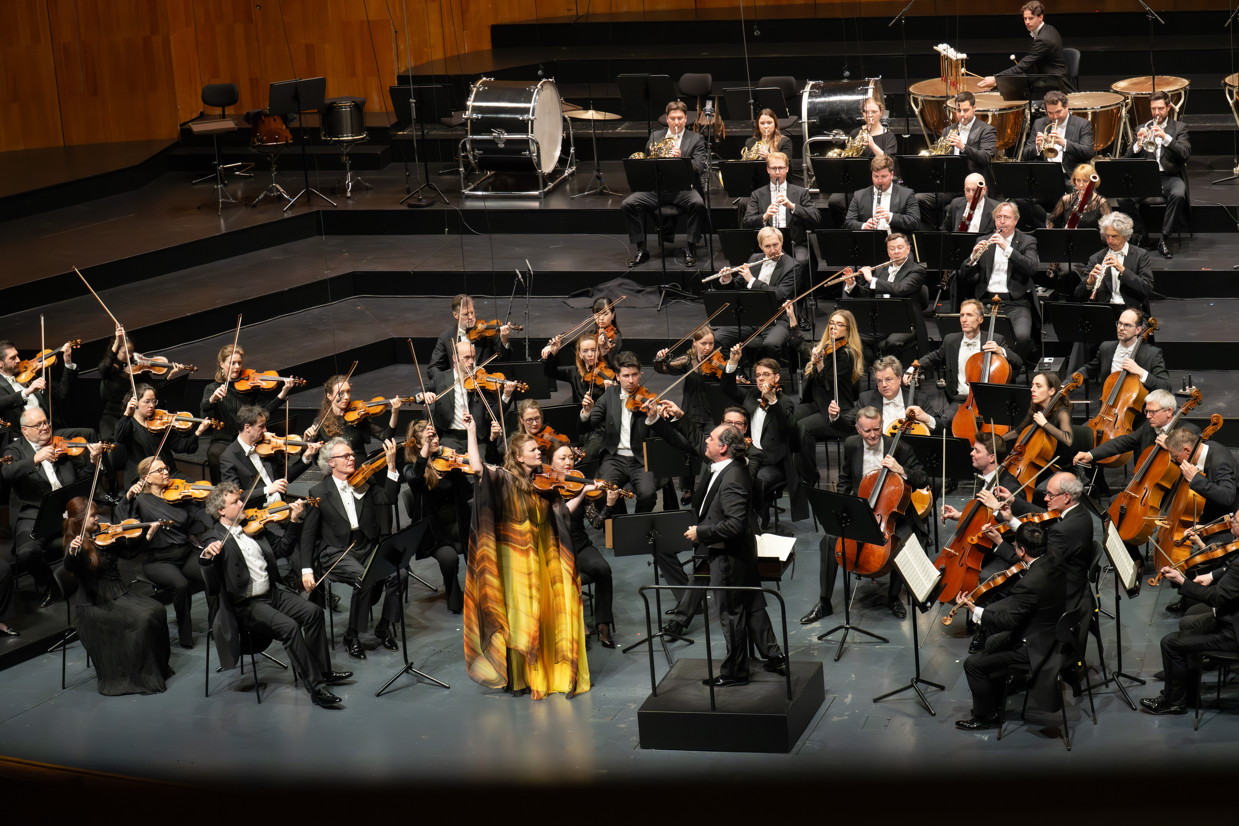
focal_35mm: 110
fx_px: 3786
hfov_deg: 18.6
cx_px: 620
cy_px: 413
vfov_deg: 12.5
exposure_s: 1/320
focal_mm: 110
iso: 6400
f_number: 5.6
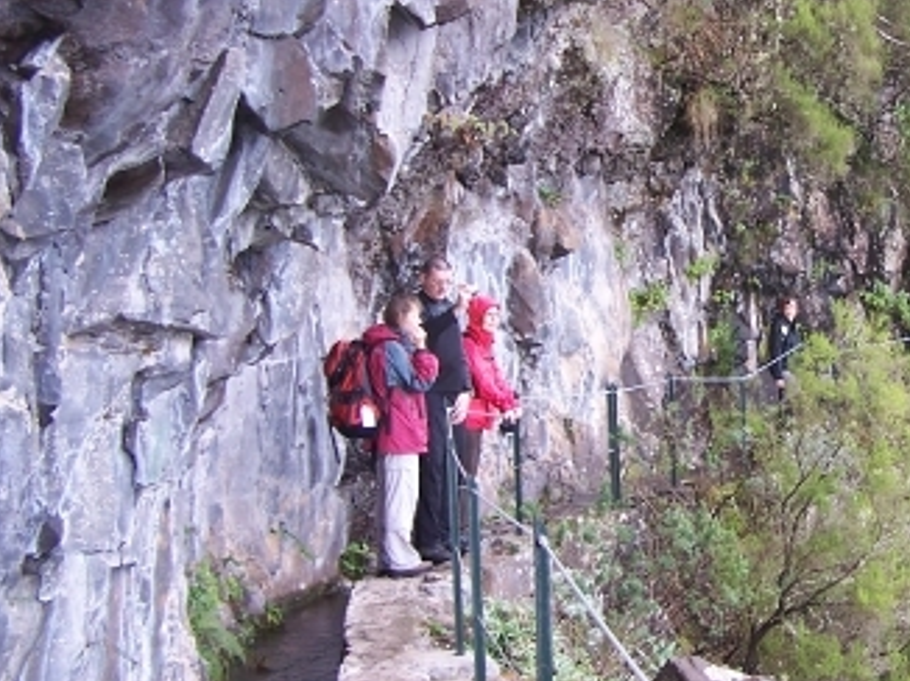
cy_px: 240
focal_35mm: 70
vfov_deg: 20.9
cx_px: 821
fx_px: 1839
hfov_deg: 26.8
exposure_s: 1/30
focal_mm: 6.3
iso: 80
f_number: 2.8
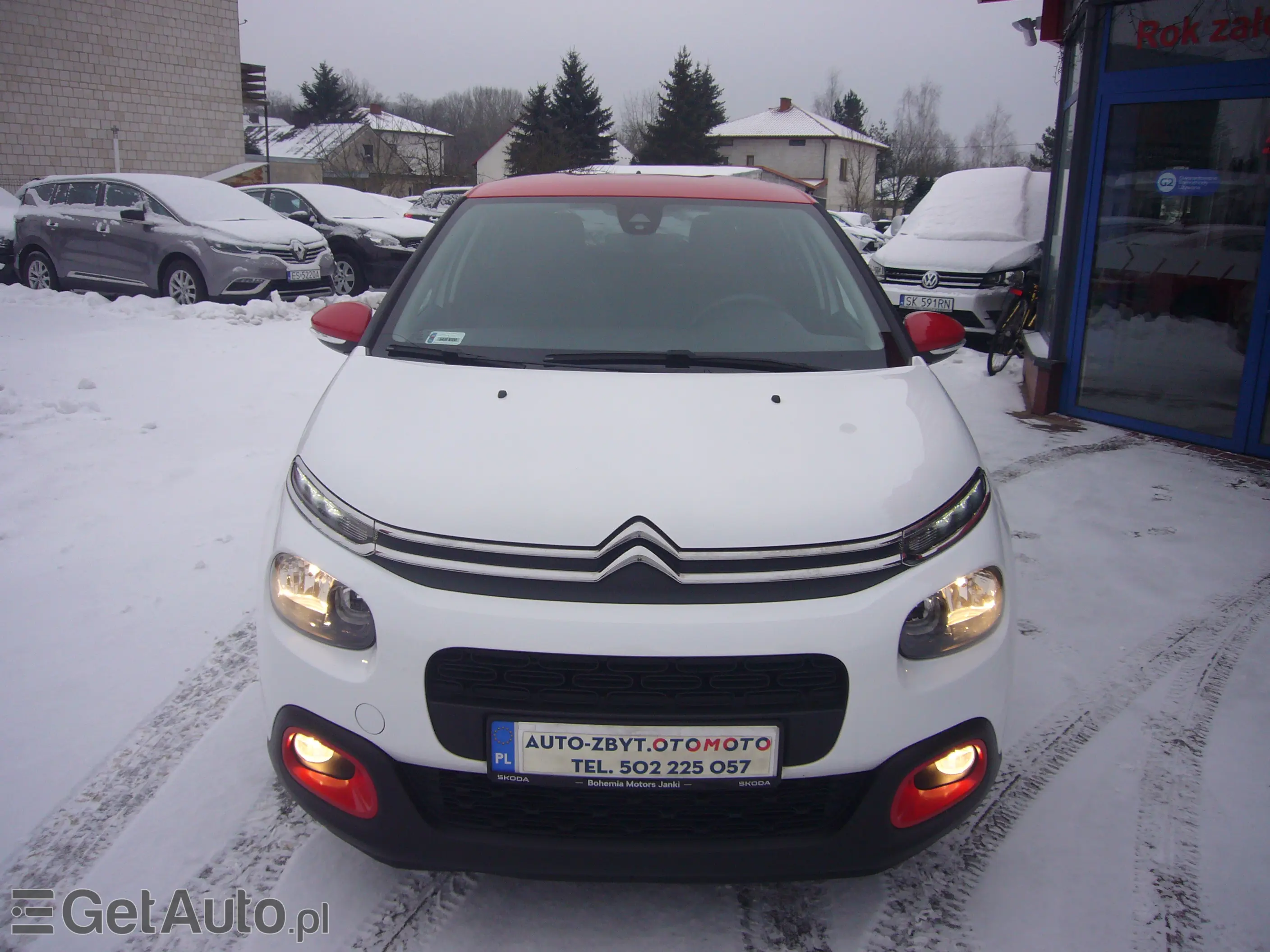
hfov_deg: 63.4
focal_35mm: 28
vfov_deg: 49.7
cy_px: 476
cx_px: 635
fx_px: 1027
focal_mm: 4.6
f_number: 2.8
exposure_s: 1/160
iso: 80
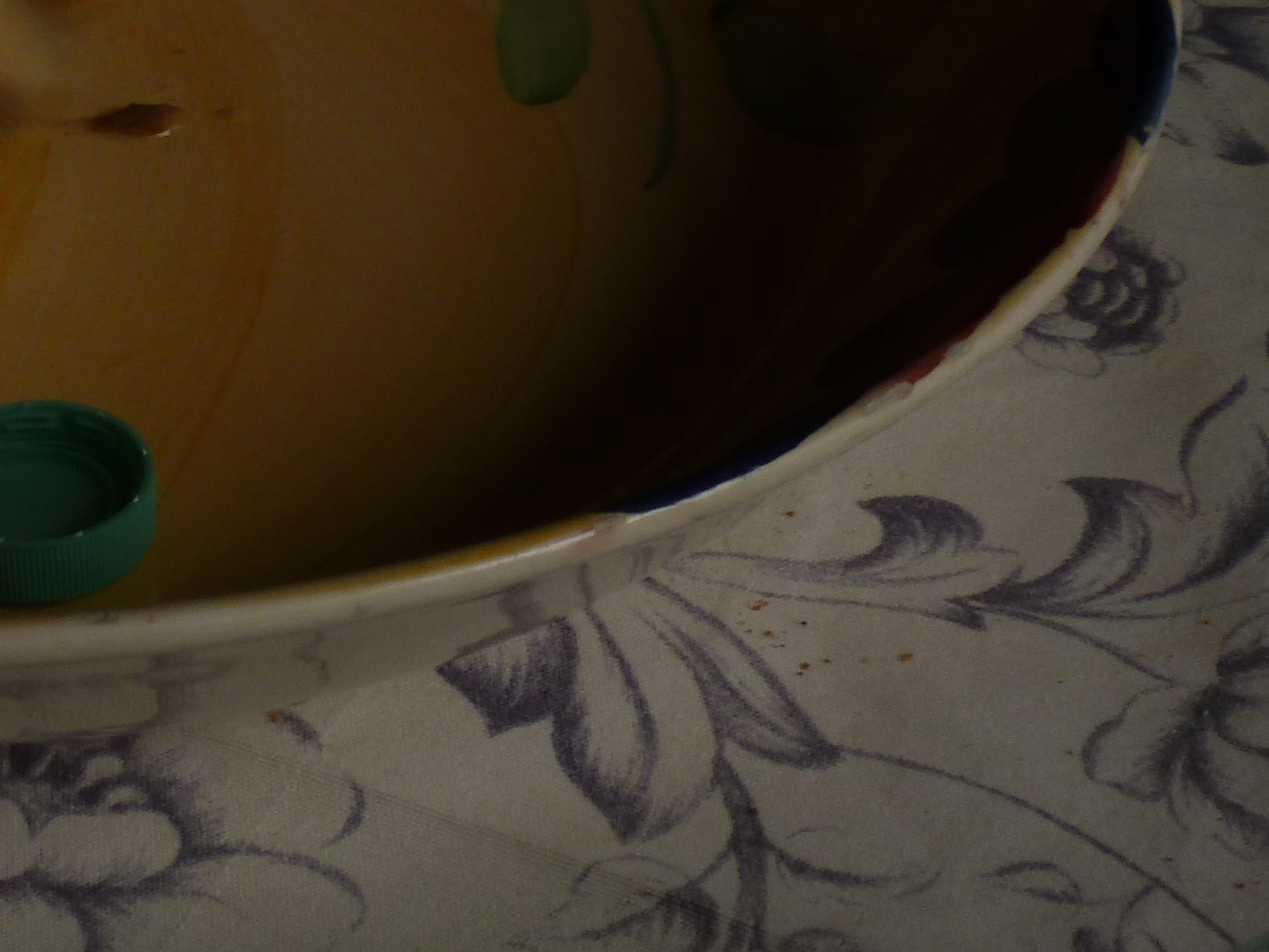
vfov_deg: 11.6
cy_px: -79
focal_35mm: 126
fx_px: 4619
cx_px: -241
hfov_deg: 15.1
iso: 100
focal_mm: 9.4
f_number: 4.3
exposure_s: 1/20
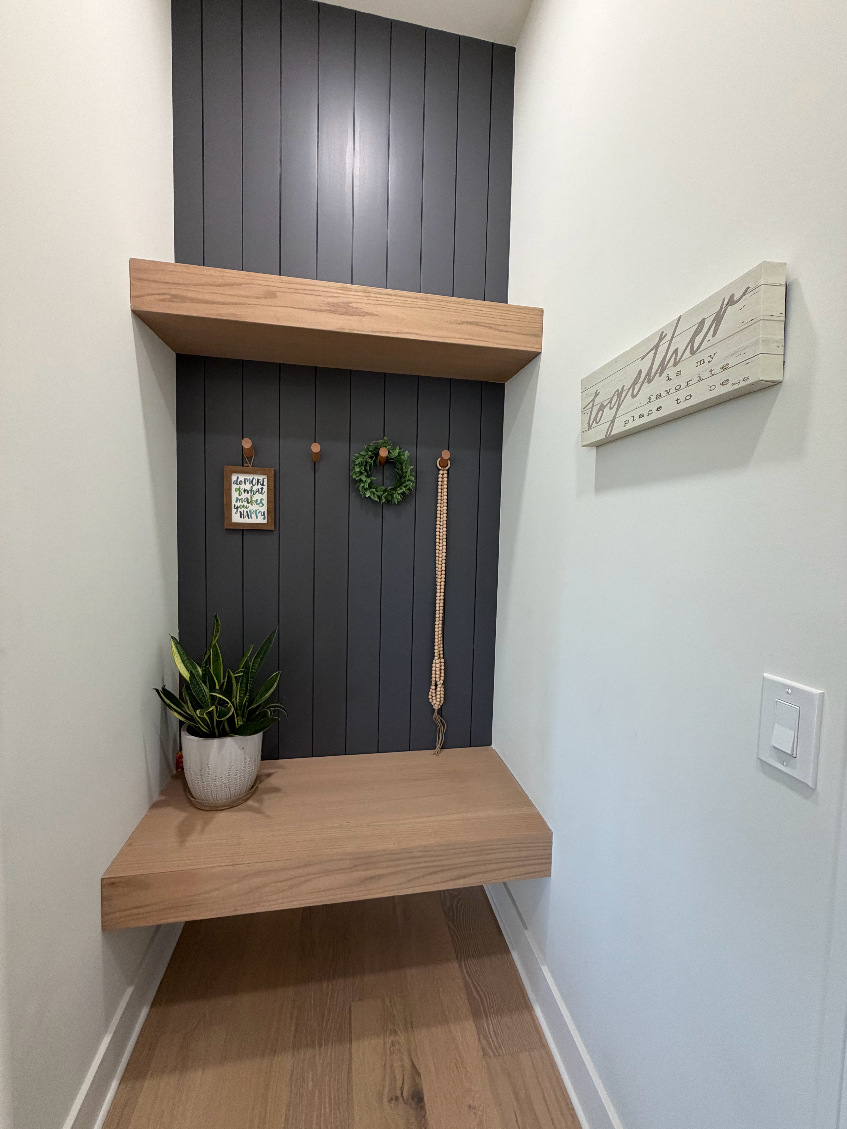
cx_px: 424
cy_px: 564
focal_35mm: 14
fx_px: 457
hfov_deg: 85.7
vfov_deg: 102.1
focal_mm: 2.22
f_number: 2.2
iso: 200
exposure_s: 1/60
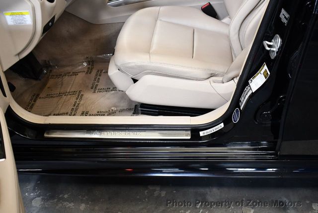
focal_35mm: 36
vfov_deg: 37.0
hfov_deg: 53.1
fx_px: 319
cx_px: 159
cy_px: 106
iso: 1250
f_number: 3.5
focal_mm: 18
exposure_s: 1/125
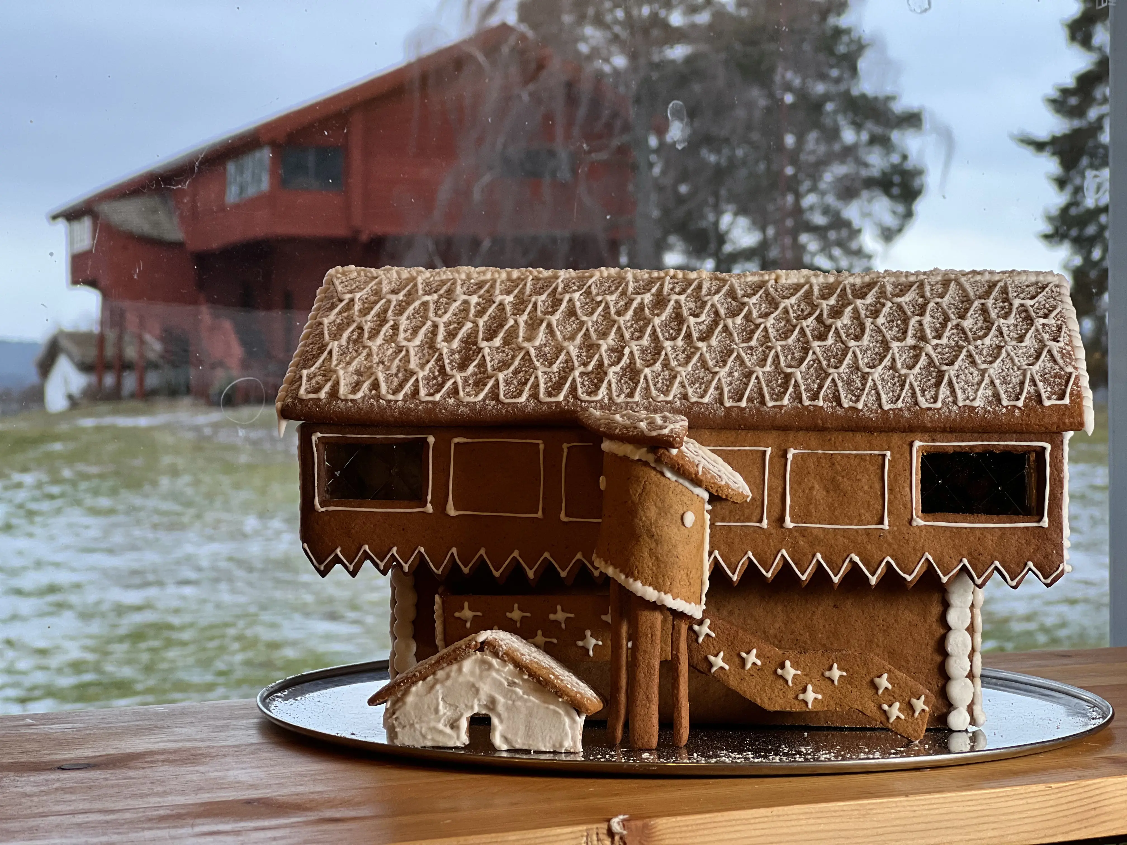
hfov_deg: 25.3
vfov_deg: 19.1
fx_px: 2507
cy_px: 422
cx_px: 564
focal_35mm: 77
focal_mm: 9
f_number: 2.8
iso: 160
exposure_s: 1/50
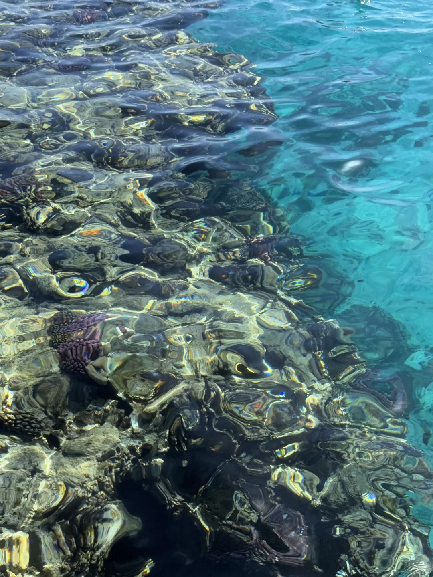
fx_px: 801
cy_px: 288
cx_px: 216
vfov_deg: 39.7
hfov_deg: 30.3
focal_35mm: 48
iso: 80
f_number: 1.78
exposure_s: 1/3378
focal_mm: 6.76
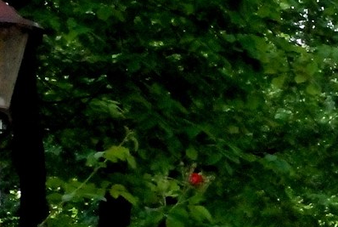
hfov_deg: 7.9
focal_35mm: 253
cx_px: 528
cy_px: 355
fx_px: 2380
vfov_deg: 5.4
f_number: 16
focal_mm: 28
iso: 1600
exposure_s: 1/125
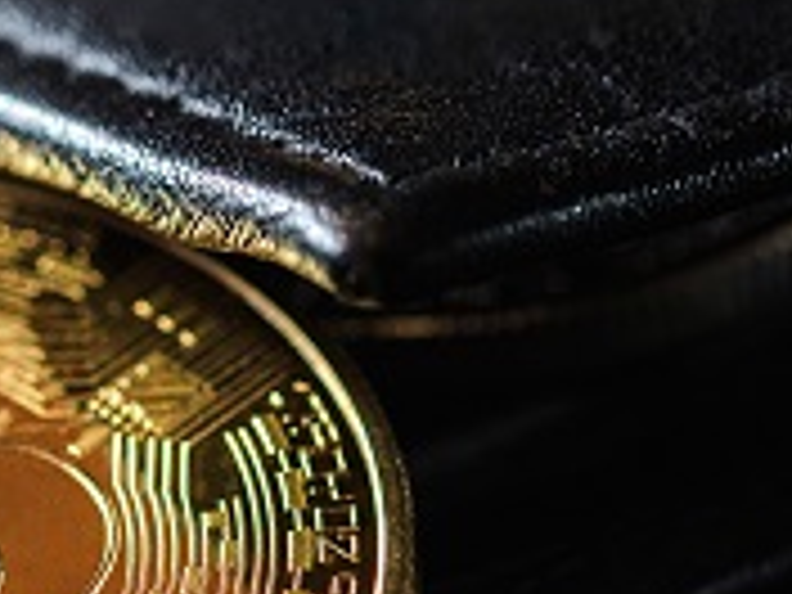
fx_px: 5628
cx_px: -207
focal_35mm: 246
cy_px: 466
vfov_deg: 6.0
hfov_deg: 8.0
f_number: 4
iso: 200
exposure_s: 1/7
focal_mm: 60
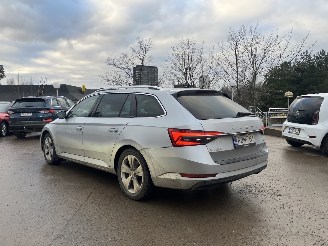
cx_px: 164
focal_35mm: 28
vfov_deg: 49.7
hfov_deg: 63.4
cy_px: 123
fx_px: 265
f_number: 1.8
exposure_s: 1/122
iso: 20
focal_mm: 3.99
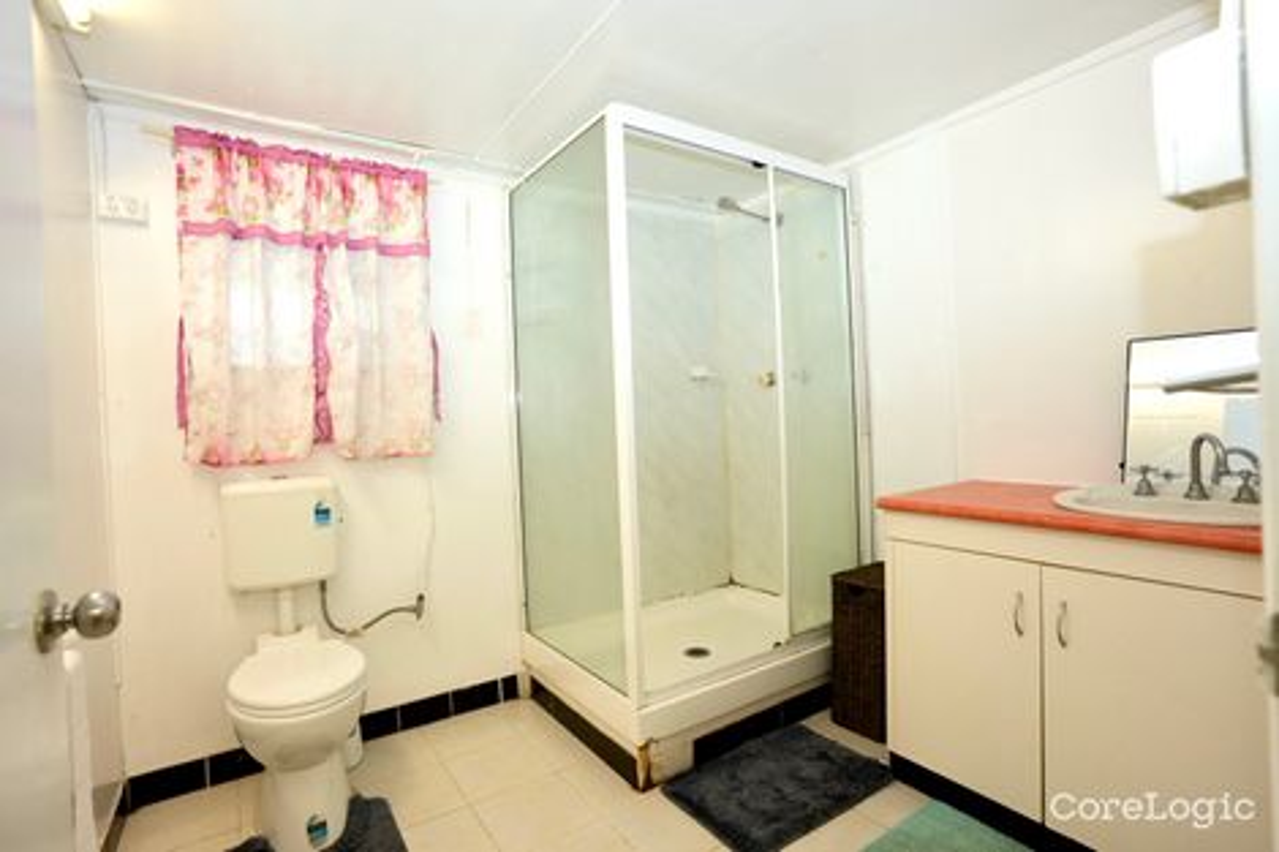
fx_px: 604
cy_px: 426
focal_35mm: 17
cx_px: 640
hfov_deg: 93.3
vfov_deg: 70.4
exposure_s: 1/160
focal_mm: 17
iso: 800
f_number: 4
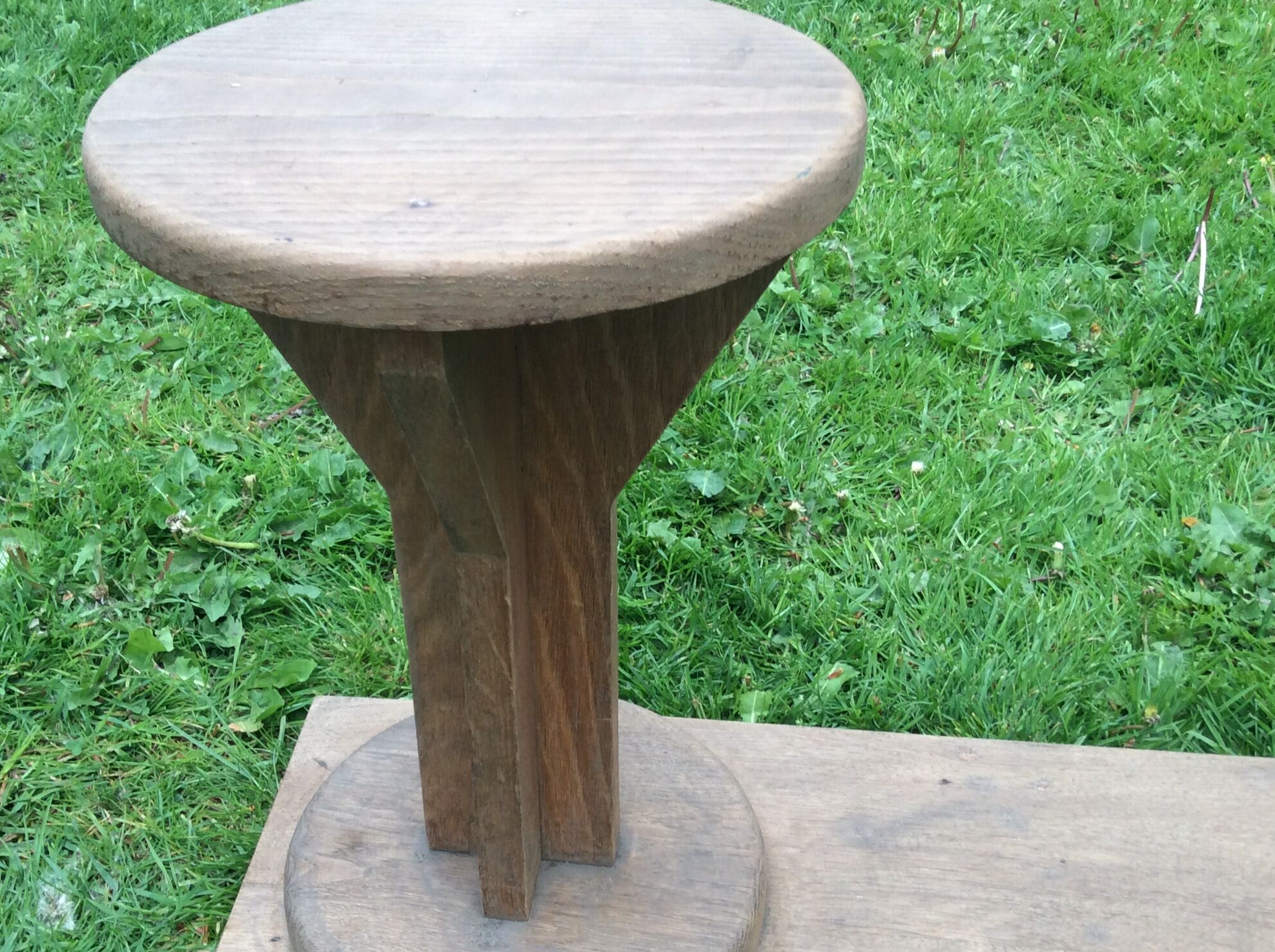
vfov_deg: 34.2
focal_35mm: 42
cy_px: 551
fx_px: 1545
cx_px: 556
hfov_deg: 44.8
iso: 32
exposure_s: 1/152
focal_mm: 3.3
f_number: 2.4
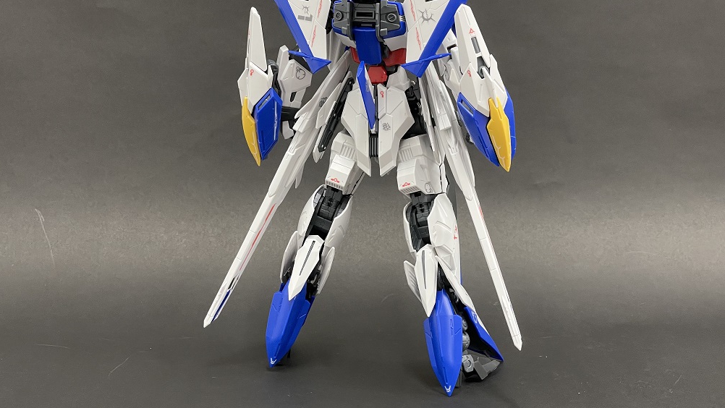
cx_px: 363
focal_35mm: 57
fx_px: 1096
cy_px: 145
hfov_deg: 36.6
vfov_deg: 21.0
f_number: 2
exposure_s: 1/60
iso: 160
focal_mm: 6
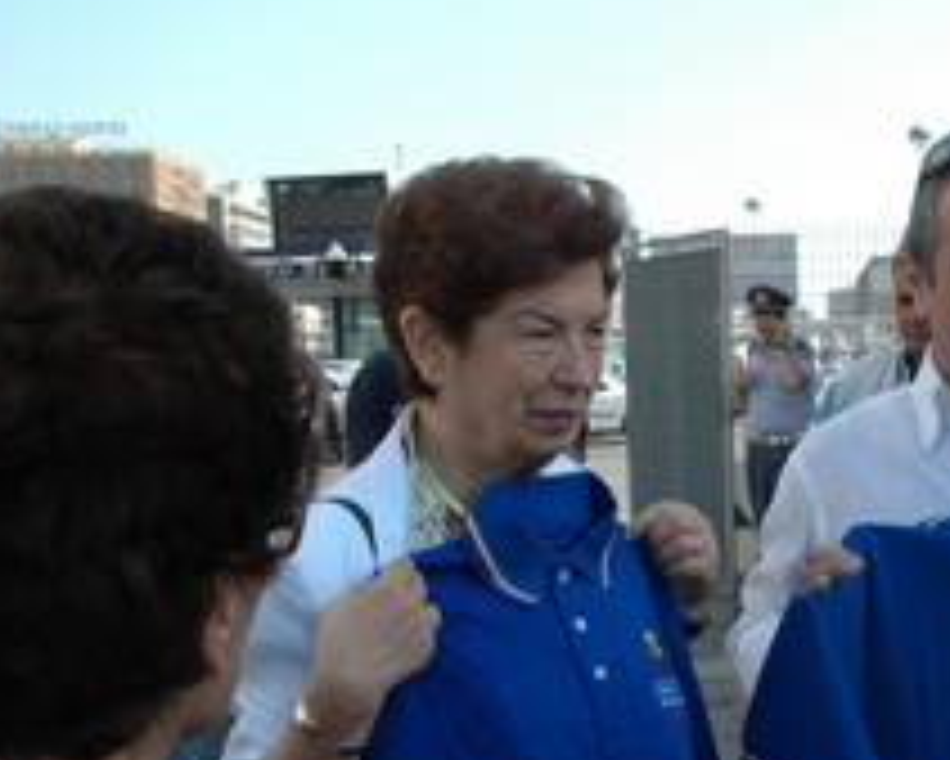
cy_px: 490
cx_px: 842
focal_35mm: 72
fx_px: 2022
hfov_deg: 25.7
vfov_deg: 21.3
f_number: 6.7
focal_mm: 27
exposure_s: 1/180
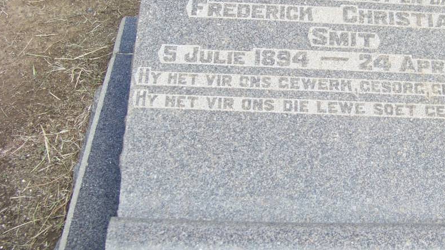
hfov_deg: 34.3
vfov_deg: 20.0
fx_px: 708
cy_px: 107
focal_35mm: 60
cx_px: 320
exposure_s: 1/400
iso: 64
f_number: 2.8
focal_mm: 5.85
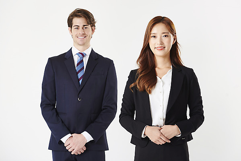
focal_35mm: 135
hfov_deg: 15.2
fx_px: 904
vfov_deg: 10.2
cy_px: 80
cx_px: 120
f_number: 5.6
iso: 100
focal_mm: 135
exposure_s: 1/125
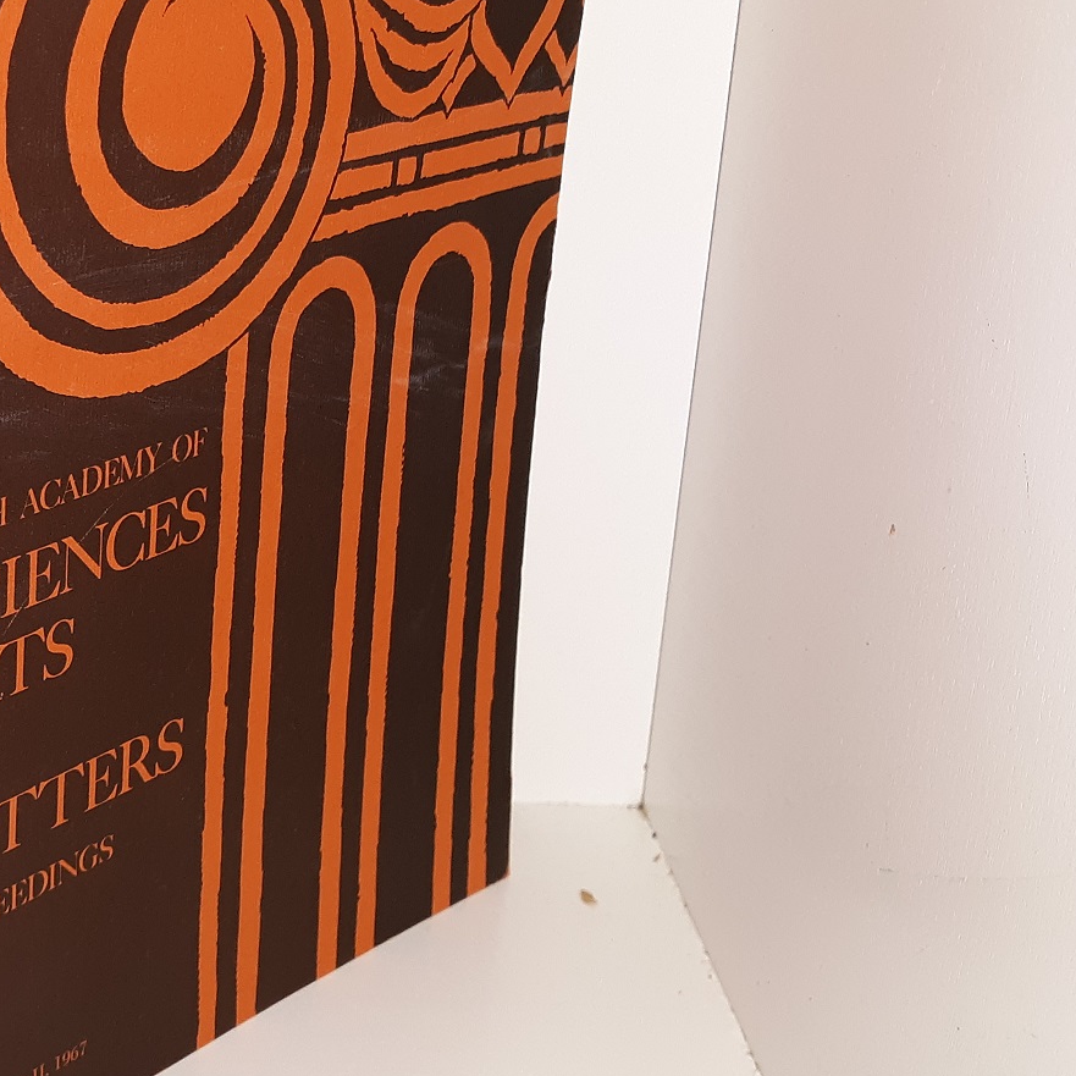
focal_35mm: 58
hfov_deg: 27.9
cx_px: 20
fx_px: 2040
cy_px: 366
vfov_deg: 29.4
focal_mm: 3.7
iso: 64
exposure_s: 1/120
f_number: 1.7
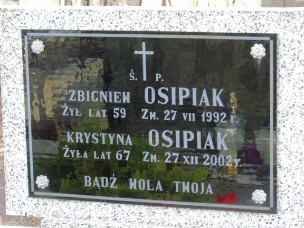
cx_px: 152
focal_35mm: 124
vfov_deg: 12.0
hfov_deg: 15.9
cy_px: 114
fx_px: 1089
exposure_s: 1/30
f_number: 4.6
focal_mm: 22
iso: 400
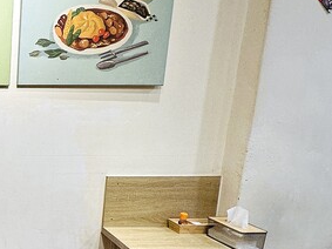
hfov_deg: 33.7
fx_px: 403
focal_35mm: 42
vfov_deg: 34.2
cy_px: 152
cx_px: -90
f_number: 2.2
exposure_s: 1/120
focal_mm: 2.22
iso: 125
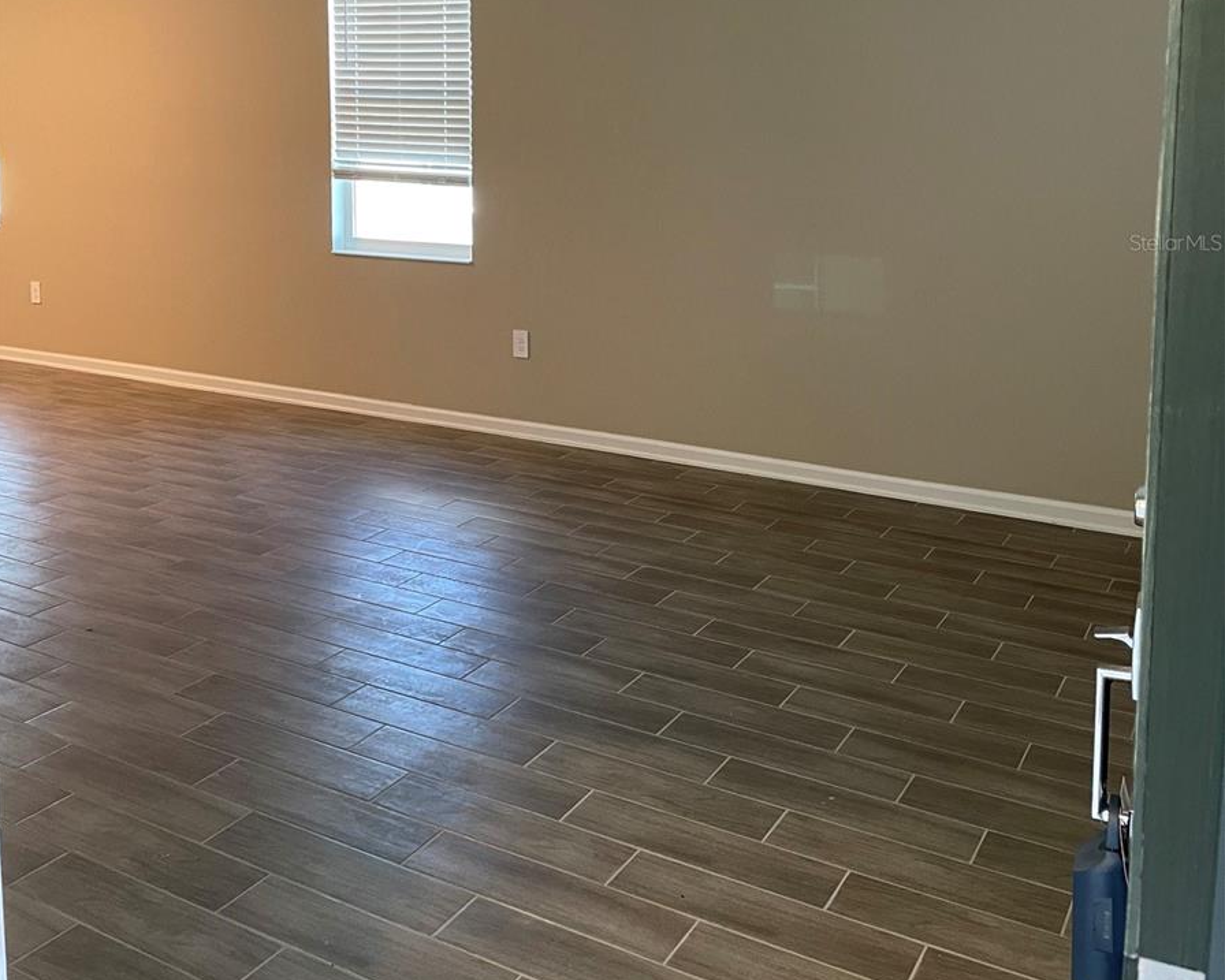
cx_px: 611
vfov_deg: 42.0
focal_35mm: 34
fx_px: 1233
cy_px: 242
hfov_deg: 52.8
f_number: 1.6
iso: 200
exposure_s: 1/60
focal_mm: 4.2
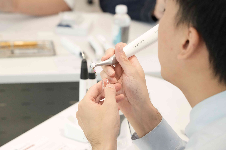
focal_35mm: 114
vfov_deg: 12.0
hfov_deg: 17.9
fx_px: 716
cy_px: 75
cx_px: 113
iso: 6400
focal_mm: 114
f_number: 8
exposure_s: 1/125
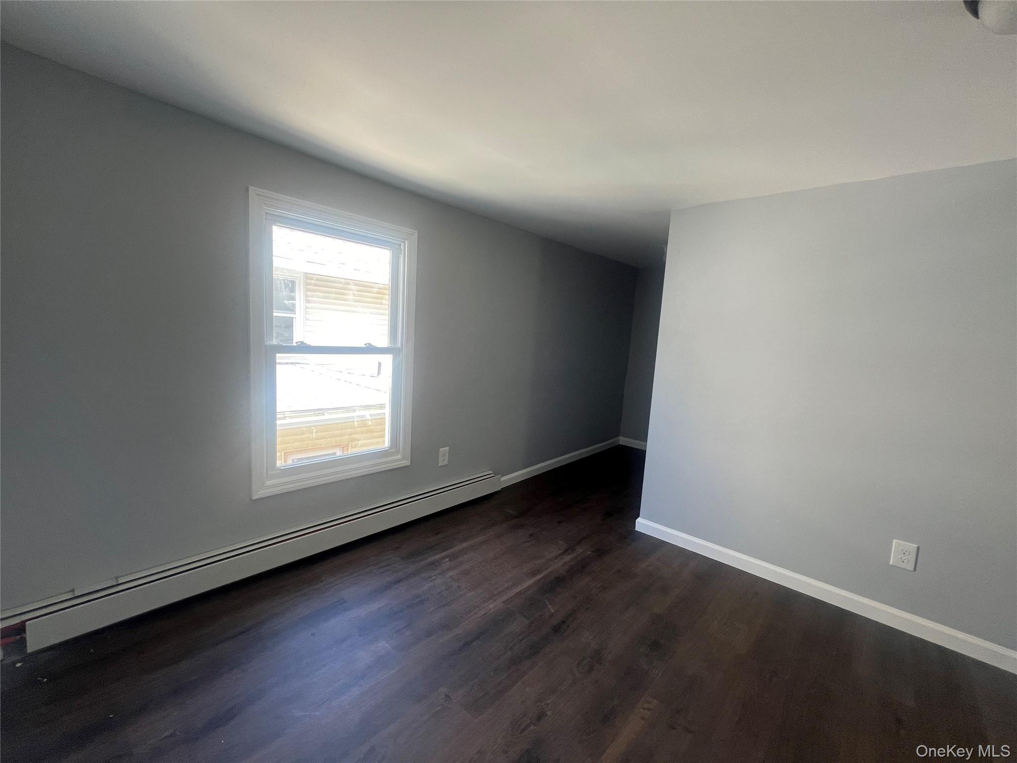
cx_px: 508
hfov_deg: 106.2
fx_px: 382
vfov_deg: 89.9
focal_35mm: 13
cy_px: 382
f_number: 1.8
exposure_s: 1/99
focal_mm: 1.57
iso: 100
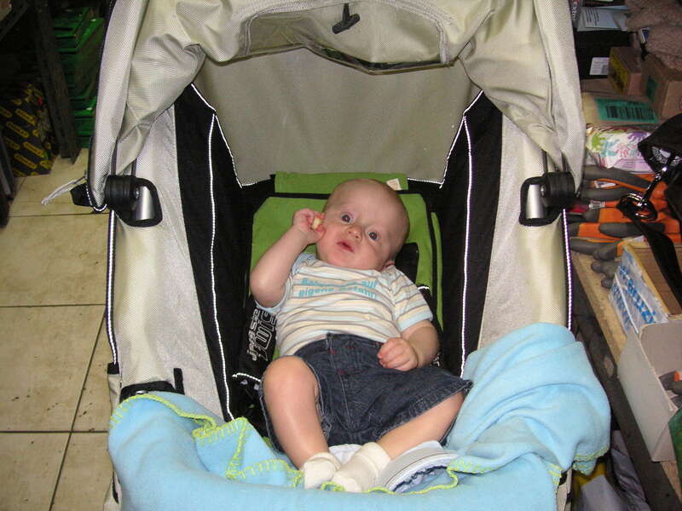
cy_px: 256
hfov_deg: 50.1
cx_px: 341
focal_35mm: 37
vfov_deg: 38.7
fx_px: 729
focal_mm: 6.1
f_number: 2.8
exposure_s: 1/45
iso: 160
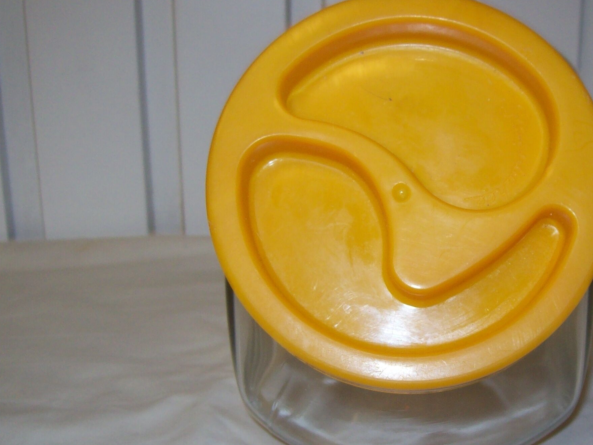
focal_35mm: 58
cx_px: 393
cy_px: 263
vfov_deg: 25.2
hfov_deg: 33.0
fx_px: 994
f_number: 2.7
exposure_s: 1/64
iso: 80
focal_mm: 6
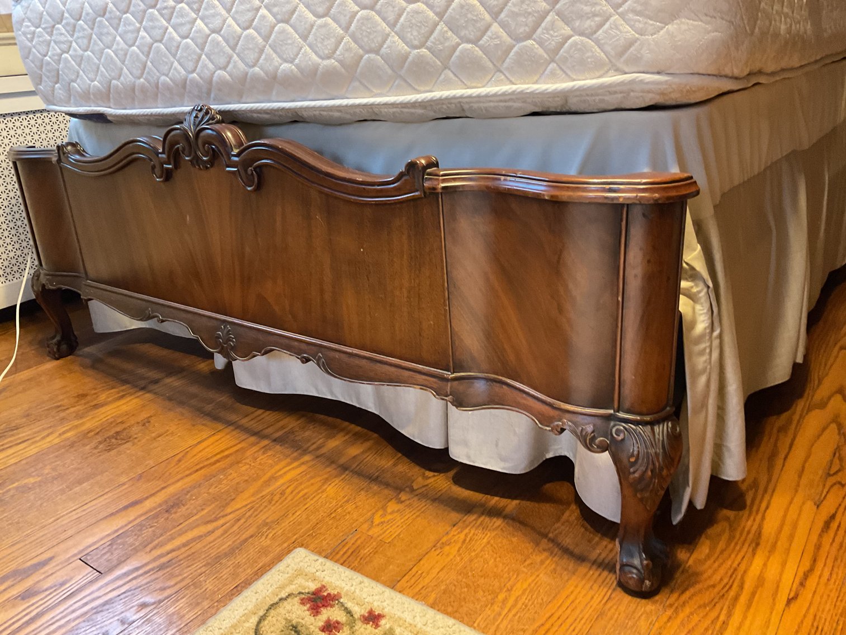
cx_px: 423
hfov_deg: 61.7
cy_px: 318
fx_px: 709
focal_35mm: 29
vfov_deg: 48.2
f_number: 1.8
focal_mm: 3
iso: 320
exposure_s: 1/40
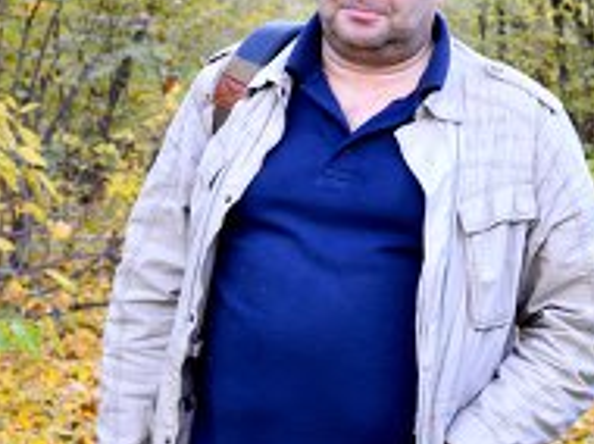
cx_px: 370
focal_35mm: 148
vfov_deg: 10.0
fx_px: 2536
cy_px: 169
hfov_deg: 13.3
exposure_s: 1/60
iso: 800
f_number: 7.1
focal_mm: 50
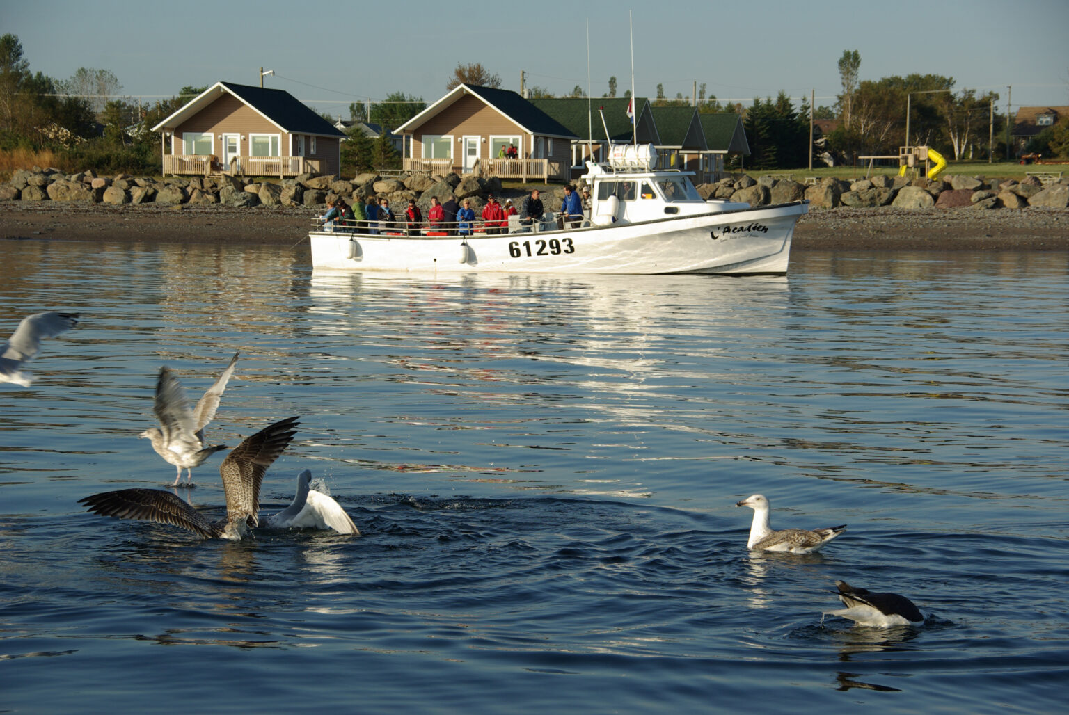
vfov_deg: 14.1
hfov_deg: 20.9
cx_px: 534
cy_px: 358
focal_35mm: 98
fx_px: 2898
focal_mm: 65
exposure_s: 1/250
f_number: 8
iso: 100
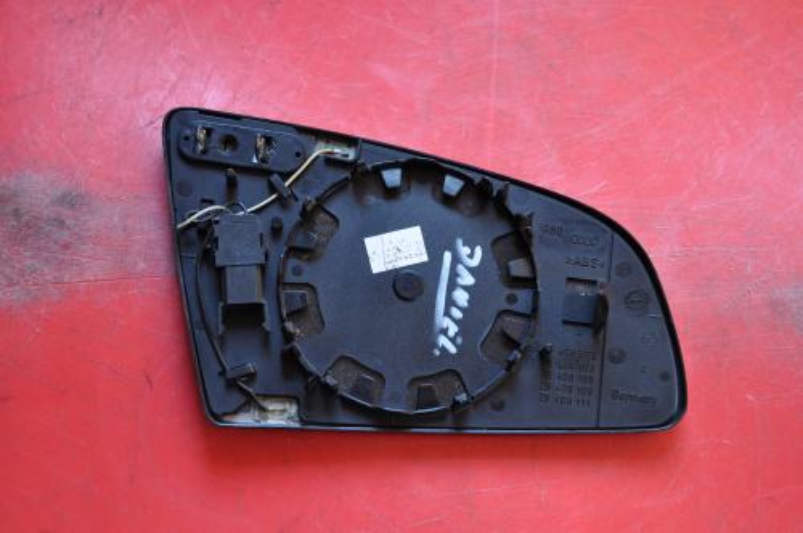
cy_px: 266
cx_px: 402
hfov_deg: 38.9
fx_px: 1136
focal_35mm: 51
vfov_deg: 26.4
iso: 450
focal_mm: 34
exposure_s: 1/60
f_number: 4.2
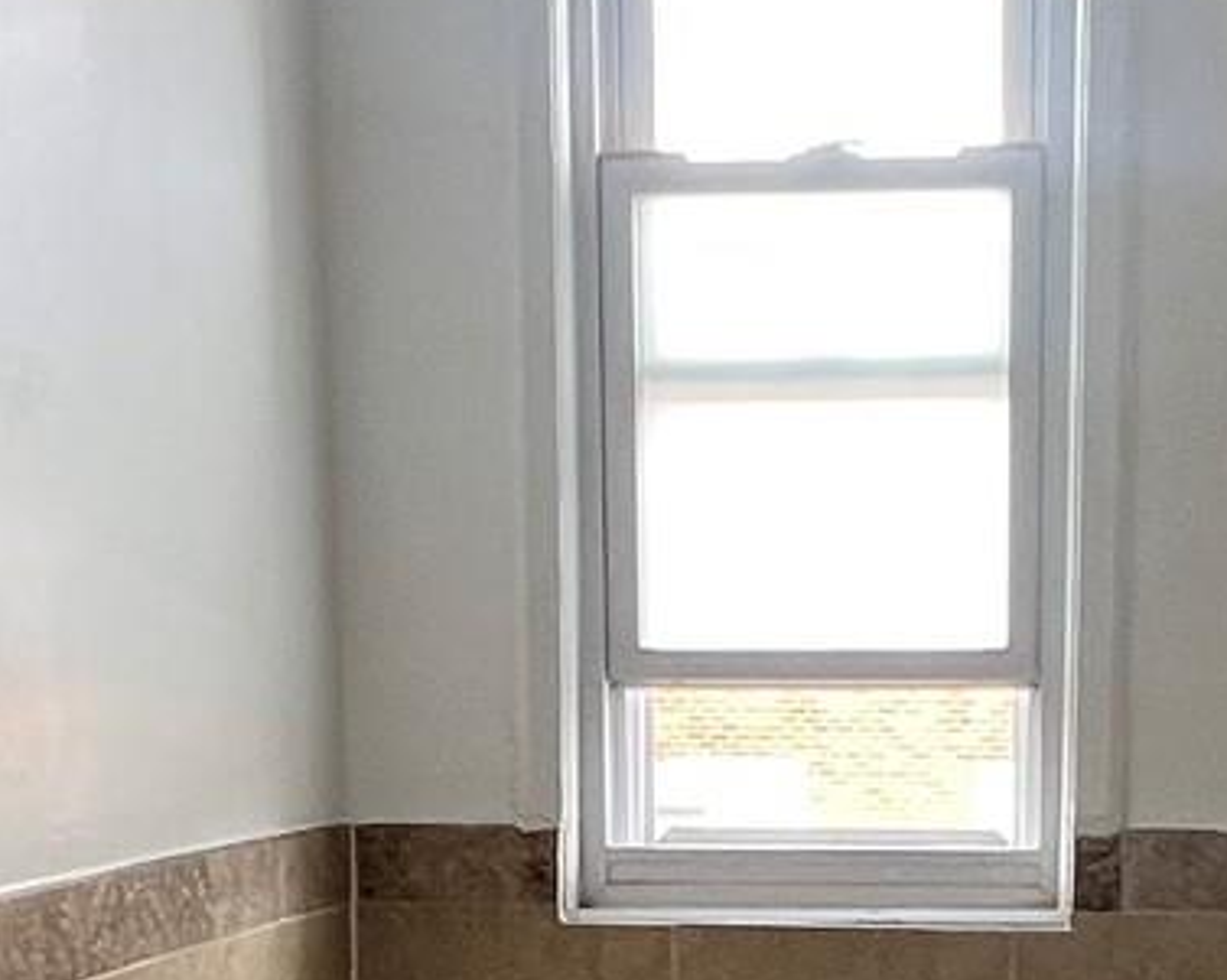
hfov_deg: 27.4
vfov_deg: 21.1
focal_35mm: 69
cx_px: 827
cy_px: 1048
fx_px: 2504
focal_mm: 1.57
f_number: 1.8
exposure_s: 1/99
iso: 100
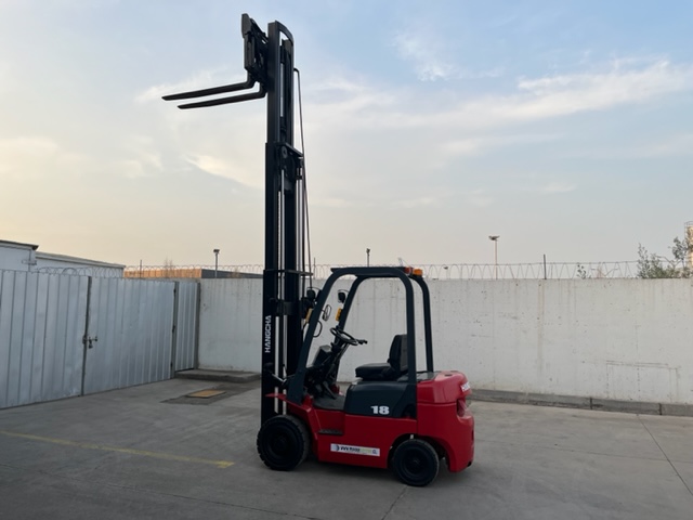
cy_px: 260
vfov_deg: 53.1
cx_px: 346
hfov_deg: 67.3
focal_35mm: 26
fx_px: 521
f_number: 1.6
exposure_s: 1/756
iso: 50
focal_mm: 5.1
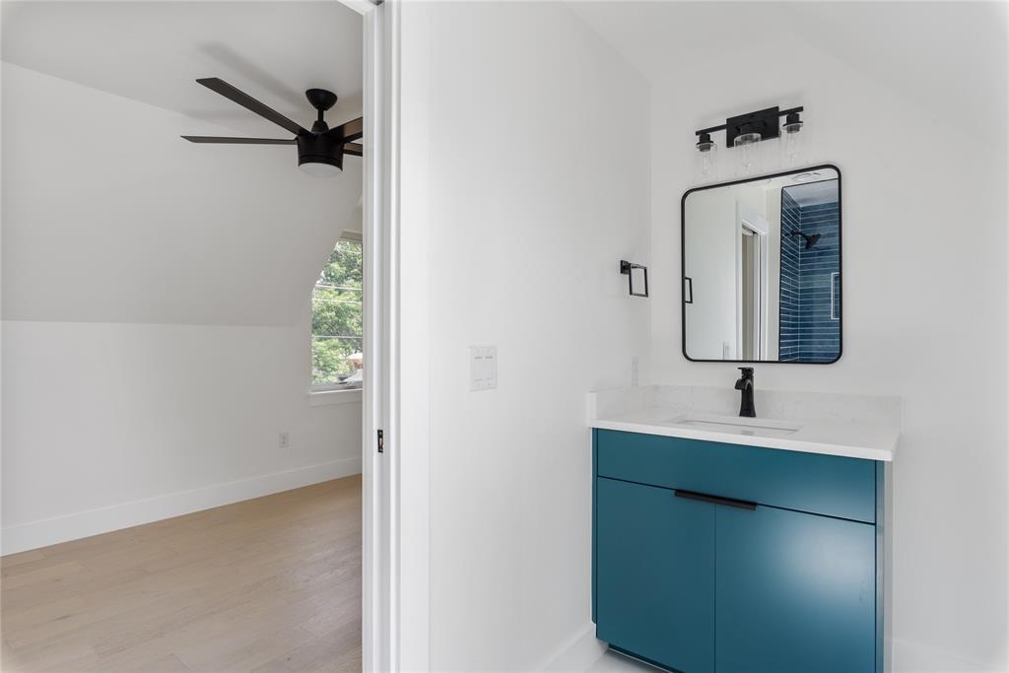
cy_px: 336
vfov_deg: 64.6
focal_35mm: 19
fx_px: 533
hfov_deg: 86.9
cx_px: 504
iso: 400
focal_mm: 19
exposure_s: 1/40
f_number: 8
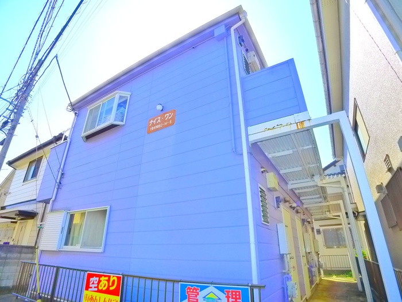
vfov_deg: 56.8
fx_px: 279
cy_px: 151
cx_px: 201
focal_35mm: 24
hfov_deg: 71.6
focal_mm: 5.1
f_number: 4
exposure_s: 1/400
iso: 400
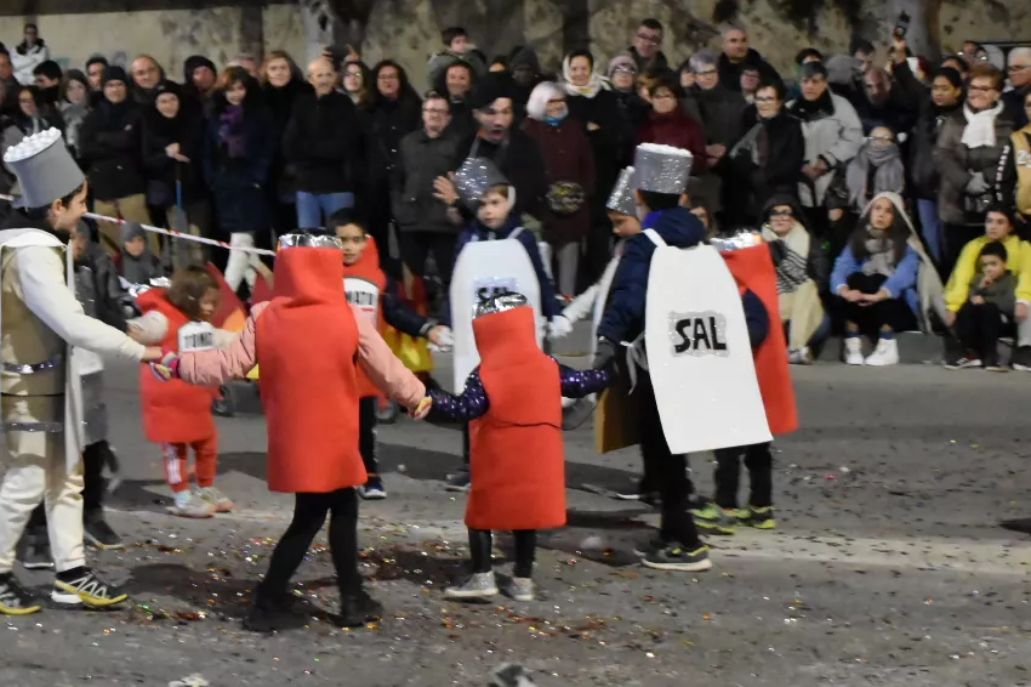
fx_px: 2375
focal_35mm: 83
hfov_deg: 24.5
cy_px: 377
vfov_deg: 16.4
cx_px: 443
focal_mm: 29
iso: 8000
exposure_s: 1/60
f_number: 4
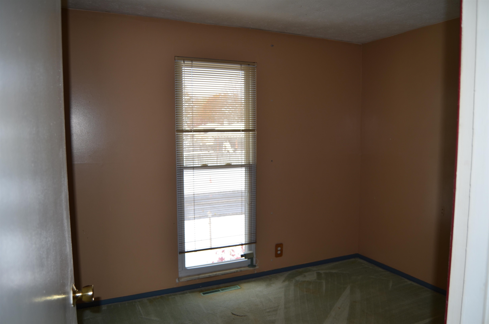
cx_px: 244
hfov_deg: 67.5
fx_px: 366
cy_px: 162
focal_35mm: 27
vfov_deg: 47.7
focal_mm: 18
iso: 100
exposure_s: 1/200
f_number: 3.5
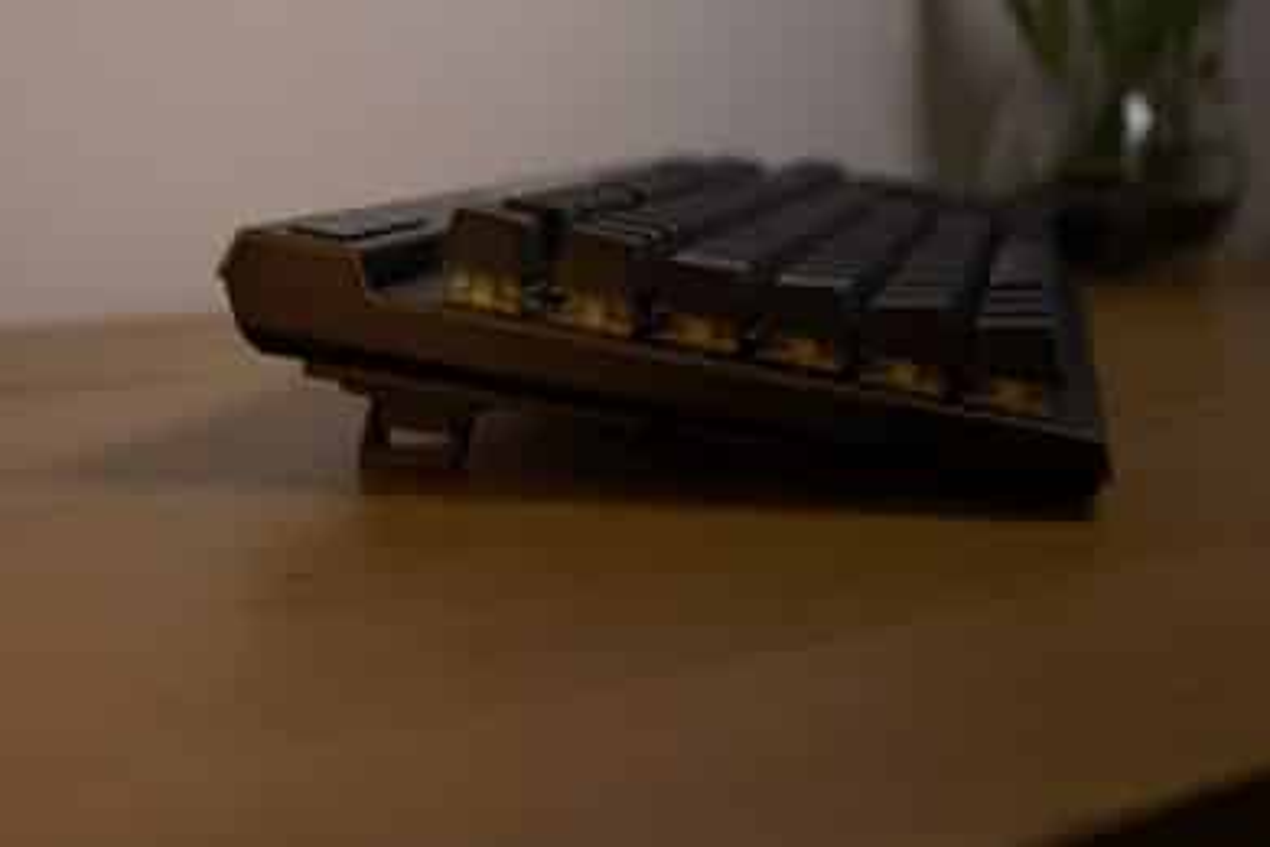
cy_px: 424
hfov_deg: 35.6
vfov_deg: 24.2
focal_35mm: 56
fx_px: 1975
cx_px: 635
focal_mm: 37.6
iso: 320
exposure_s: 1/240
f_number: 5.6
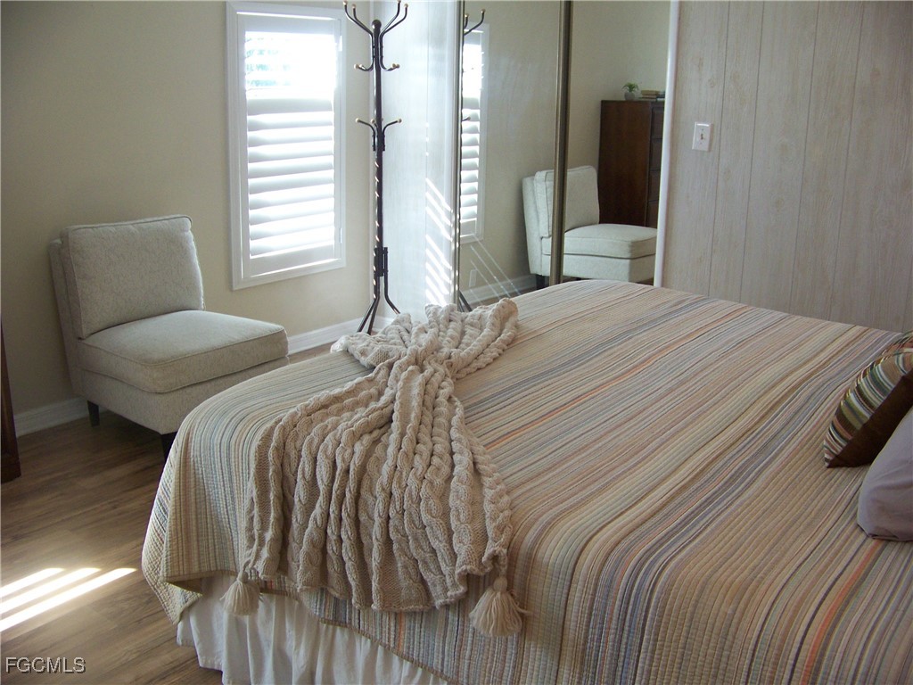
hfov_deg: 51.4
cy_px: 342
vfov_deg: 39.7
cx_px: 456
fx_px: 950
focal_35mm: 36
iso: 125
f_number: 2.8
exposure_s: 1/30
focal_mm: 5.85
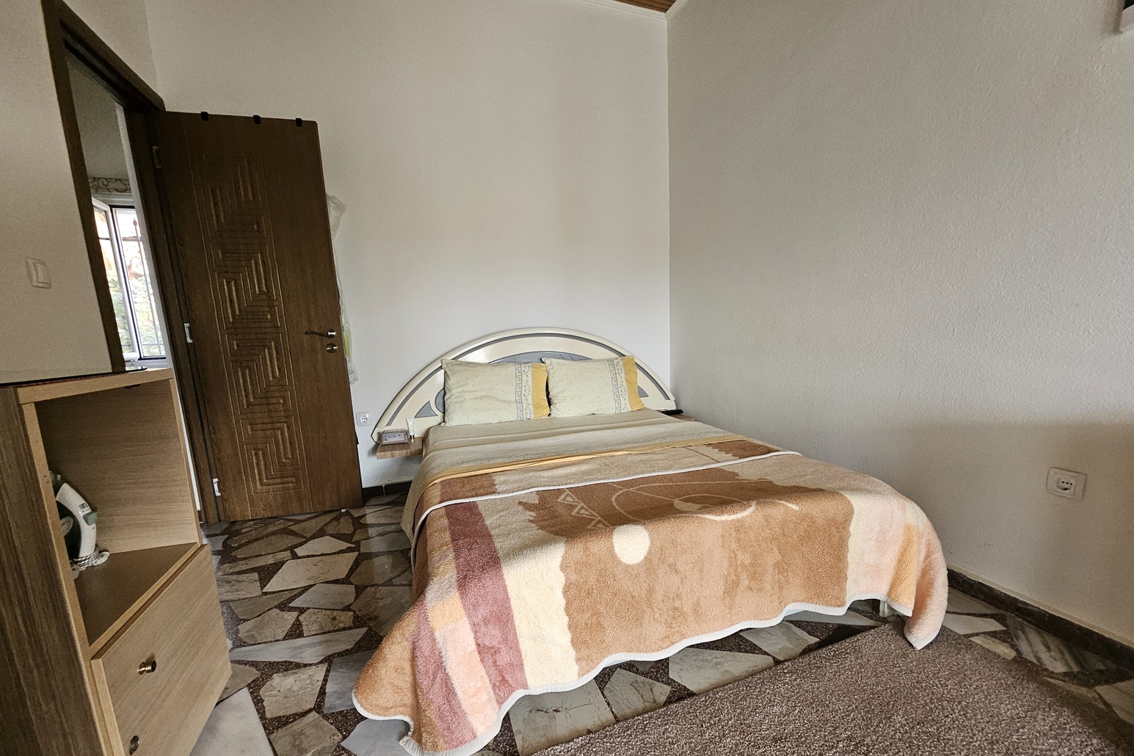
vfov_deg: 81.0
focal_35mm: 14
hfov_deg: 104.2
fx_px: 441
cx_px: 575
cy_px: 412
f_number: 2.2
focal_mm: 1.74
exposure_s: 1/71
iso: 250
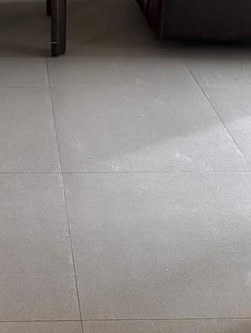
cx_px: 20
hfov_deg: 20.6
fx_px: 676
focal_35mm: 70
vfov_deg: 23.4
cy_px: -137
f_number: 1.78
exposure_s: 1/60
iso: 800
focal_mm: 6.76
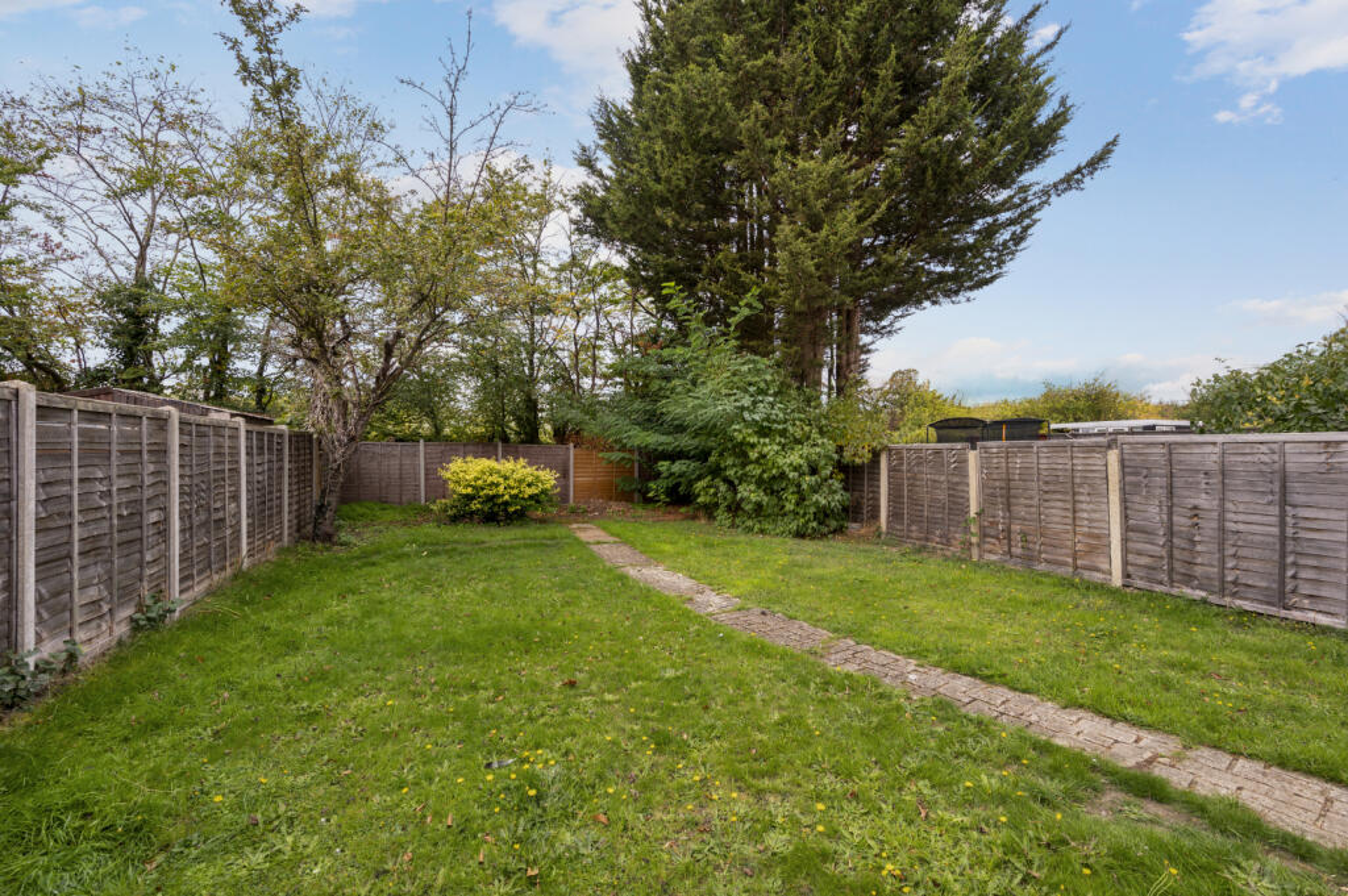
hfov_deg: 98.6
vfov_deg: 75.4
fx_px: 580
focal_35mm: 16
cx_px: 674
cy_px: 448
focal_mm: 15.5
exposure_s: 1/100
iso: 200
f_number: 8
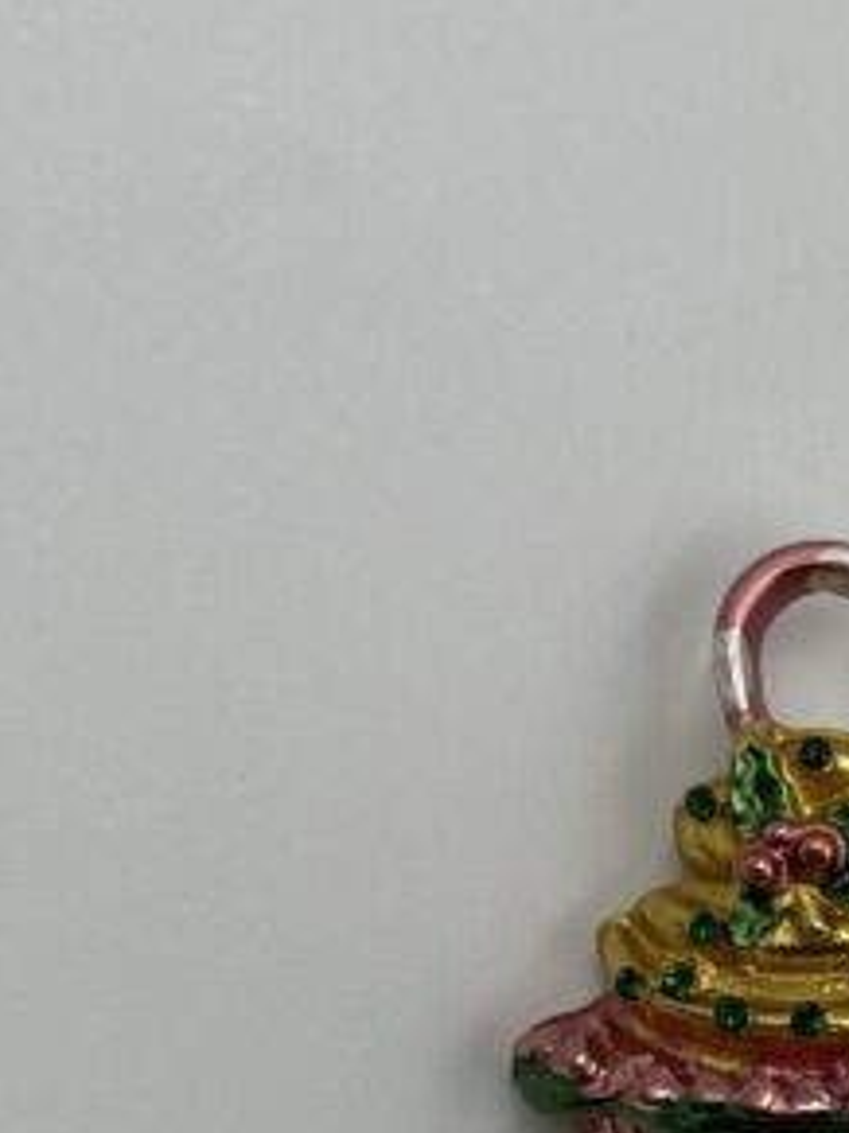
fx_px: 4320
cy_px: 923
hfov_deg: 11.1
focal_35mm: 132
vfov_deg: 14.8
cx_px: 915
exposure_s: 1/2304
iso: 80
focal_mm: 6.86
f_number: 1.78
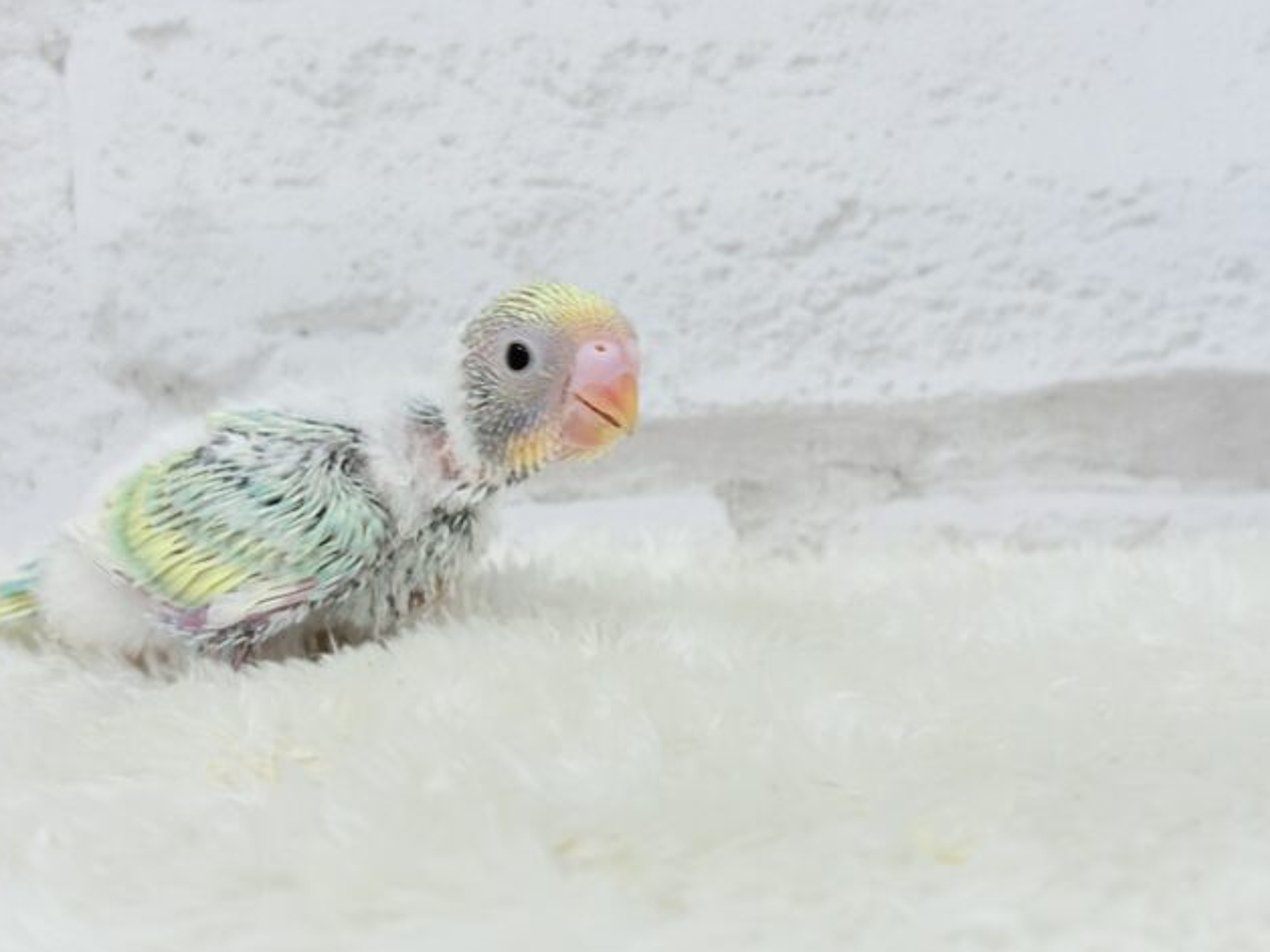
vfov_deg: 27.5
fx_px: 1944
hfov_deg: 36.2
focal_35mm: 53
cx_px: 627
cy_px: 477
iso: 50
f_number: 1.6
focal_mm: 5.96
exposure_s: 1/50
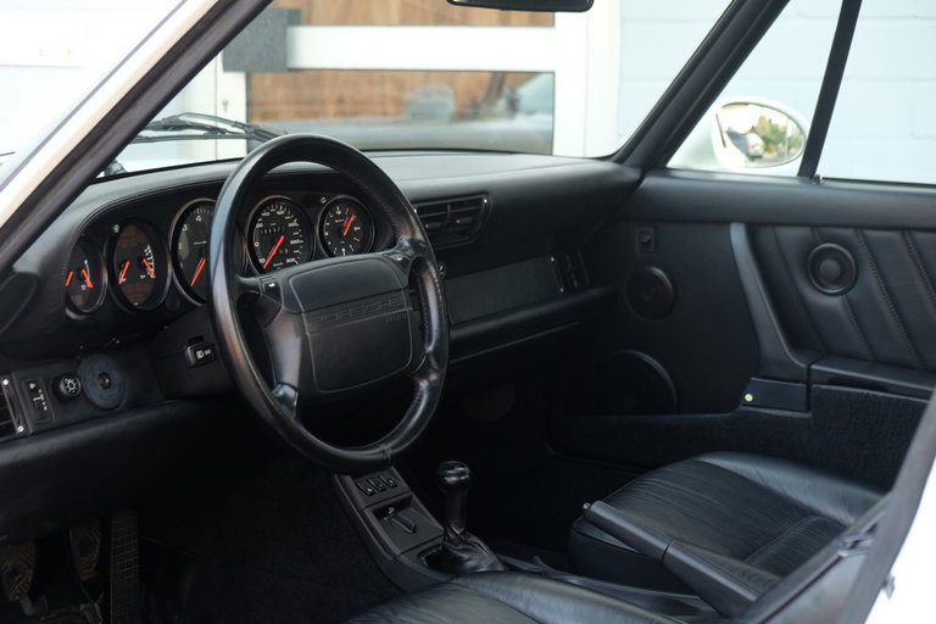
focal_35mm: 61
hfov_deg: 32.9
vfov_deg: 22.3
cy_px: 312
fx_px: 1586
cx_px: 468
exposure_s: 1/60
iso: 640
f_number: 4
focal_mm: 40.7
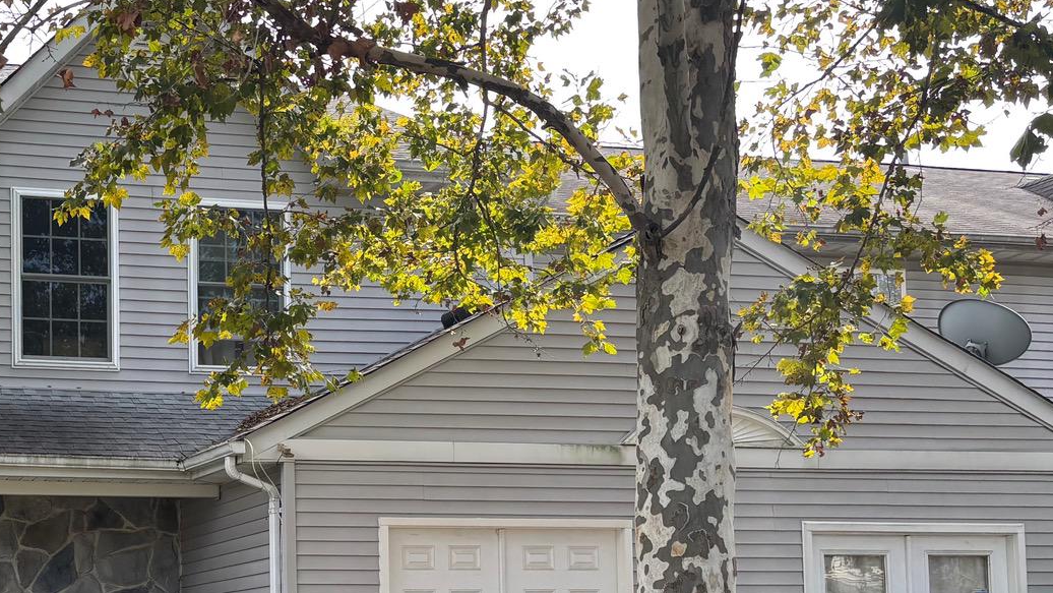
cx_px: 82
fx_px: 1564
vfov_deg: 20.9
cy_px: 550
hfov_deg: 34.8
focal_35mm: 56
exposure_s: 1/517
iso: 50
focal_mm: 5.96
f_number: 1.6
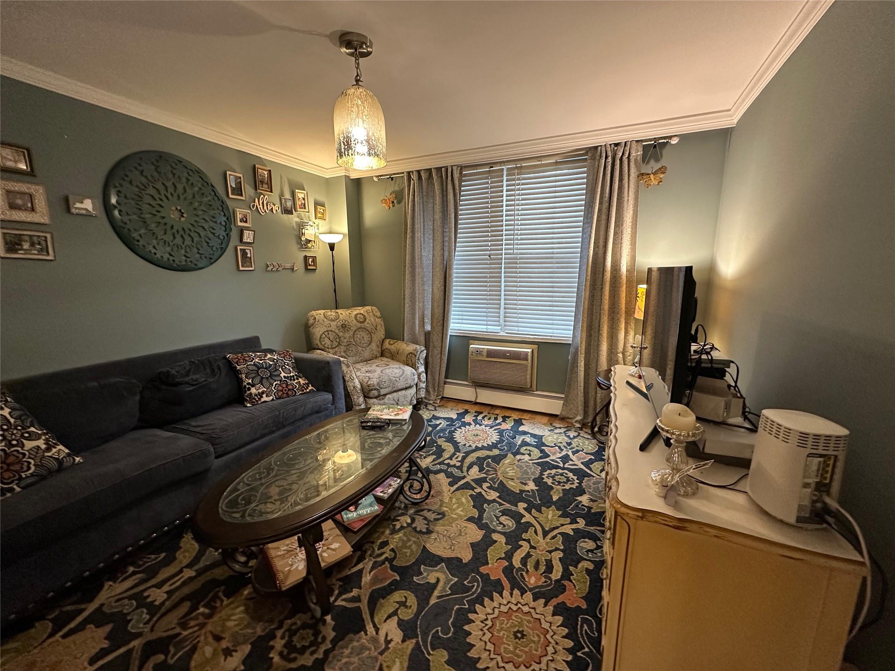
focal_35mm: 14
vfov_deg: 85.7
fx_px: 362
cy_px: 336
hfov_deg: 102.1
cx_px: 448
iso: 500
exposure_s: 1/60
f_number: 2.2
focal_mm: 2.22
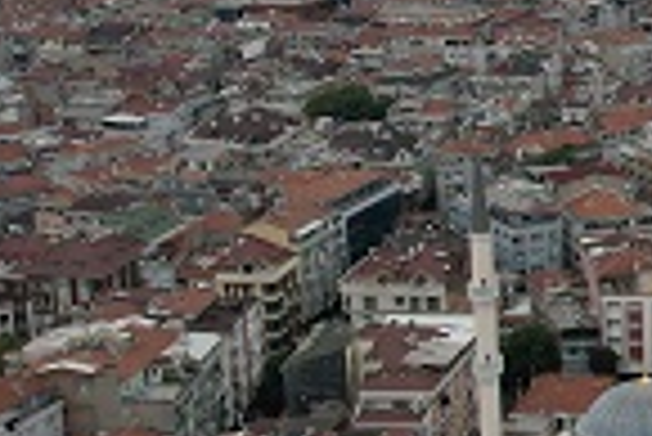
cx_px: 989
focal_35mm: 91
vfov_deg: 15.0
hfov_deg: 19.4
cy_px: 99
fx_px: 1650
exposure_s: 1/2500
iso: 130
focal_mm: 8.38
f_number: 2.8
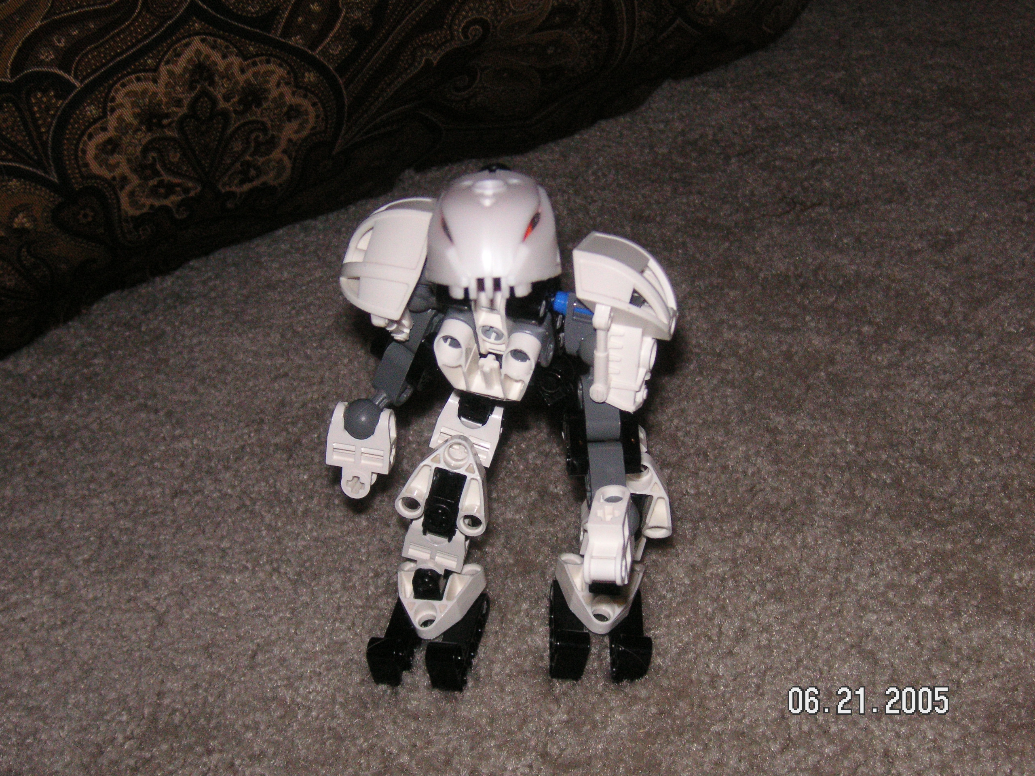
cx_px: 518
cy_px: 388
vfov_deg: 27.5
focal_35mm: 53
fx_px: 1585
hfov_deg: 36.2
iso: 160
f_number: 9.5
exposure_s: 1/45
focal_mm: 8.9
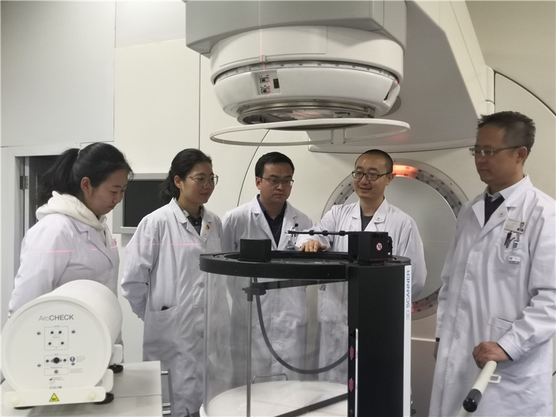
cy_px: 208
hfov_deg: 52.6
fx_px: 562
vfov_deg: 40.7
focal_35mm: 35
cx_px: 278
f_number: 1.8
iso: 400
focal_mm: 3.95
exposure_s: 1/25
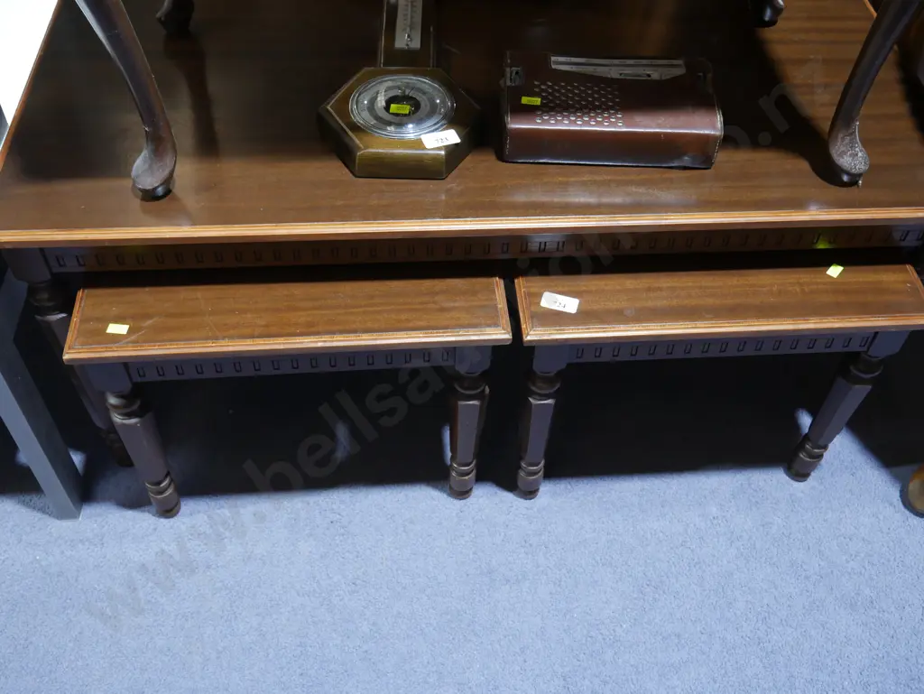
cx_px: 462
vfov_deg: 39.7
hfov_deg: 51.3
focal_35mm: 36
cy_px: 347
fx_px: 961
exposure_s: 1/60
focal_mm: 18
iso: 800
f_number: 4
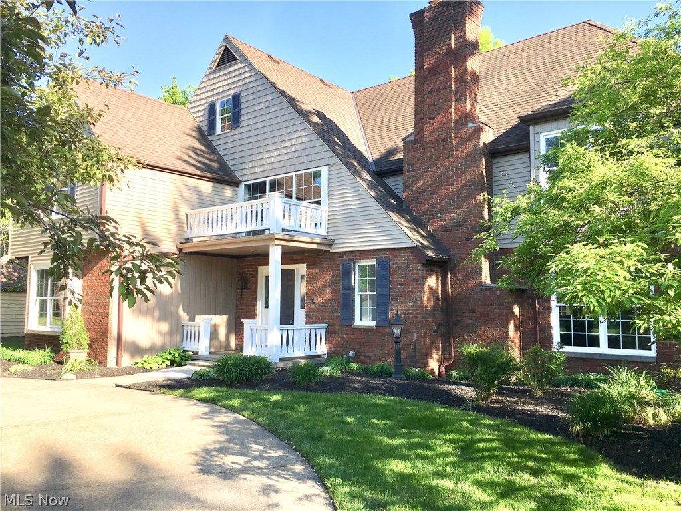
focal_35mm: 29
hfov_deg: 61.7
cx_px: 340
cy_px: 256
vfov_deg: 48.2
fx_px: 571
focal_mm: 4.15
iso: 25
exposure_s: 1/574
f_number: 2.2
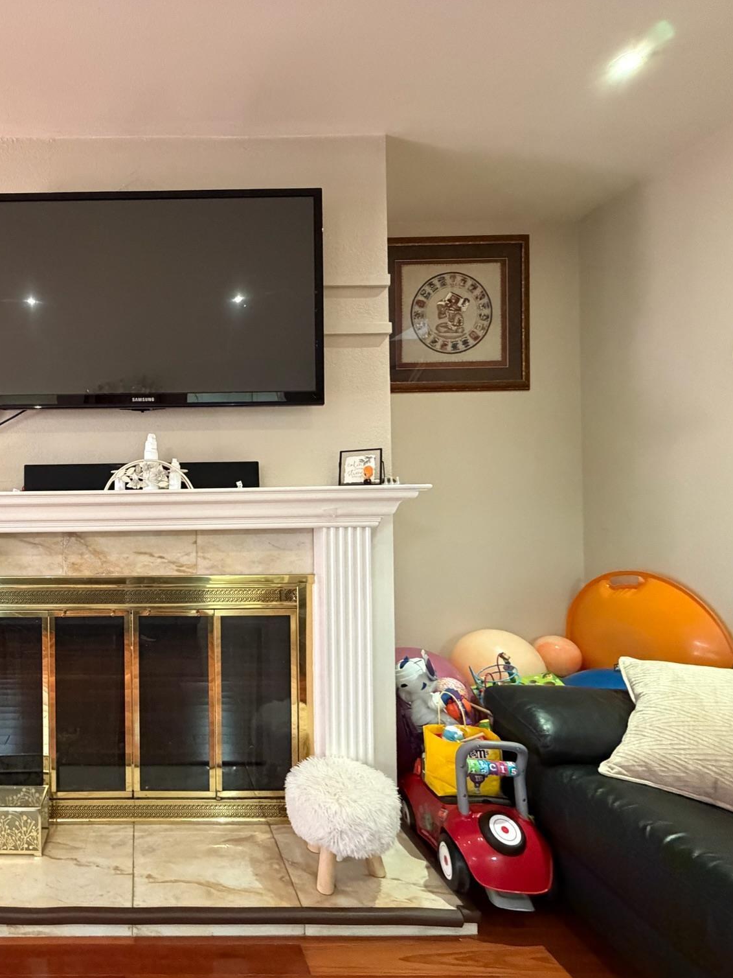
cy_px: 495
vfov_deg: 84.7
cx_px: 141
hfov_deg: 62.5
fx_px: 536
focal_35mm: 19
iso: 800
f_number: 2.2
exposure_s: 1/60
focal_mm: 2.22
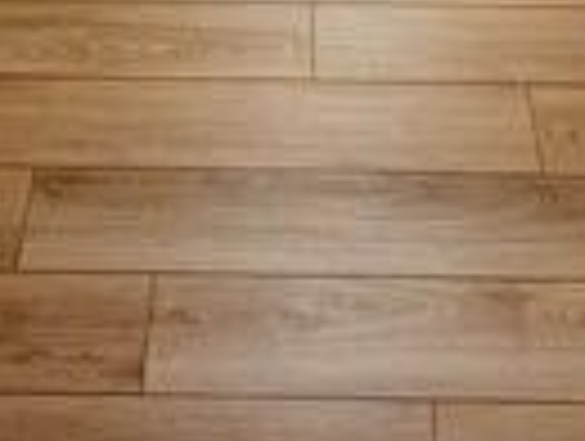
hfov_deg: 21.7
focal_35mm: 90
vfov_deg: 11.0
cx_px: 292
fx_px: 1524
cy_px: -871
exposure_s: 1/120
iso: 125
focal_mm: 2.22
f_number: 2.2
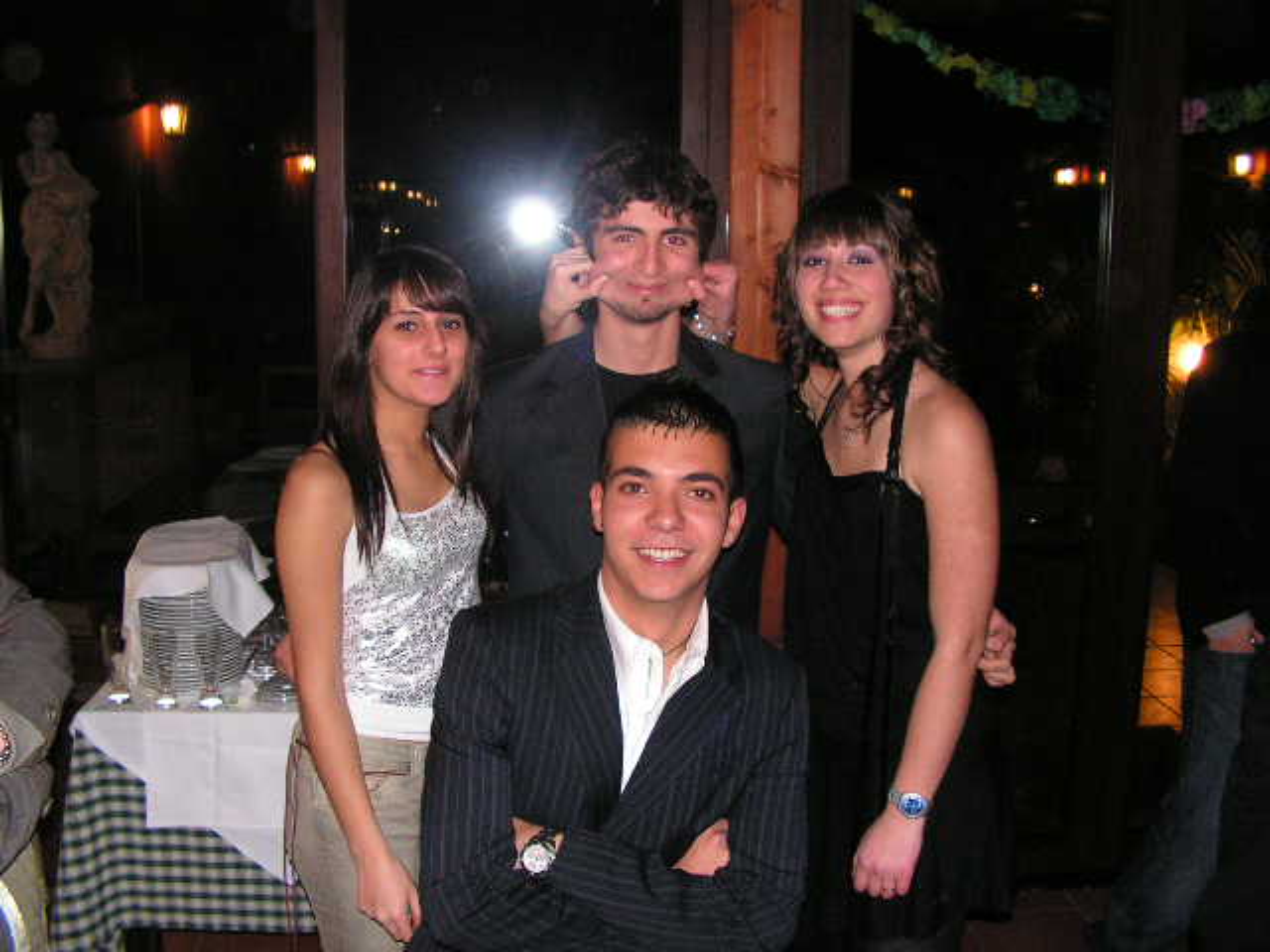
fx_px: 1321
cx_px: 635
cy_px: 476
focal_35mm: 36
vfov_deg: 39.7
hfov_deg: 51.4
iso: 200
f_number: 3.2
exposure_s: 1/40
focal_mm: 6
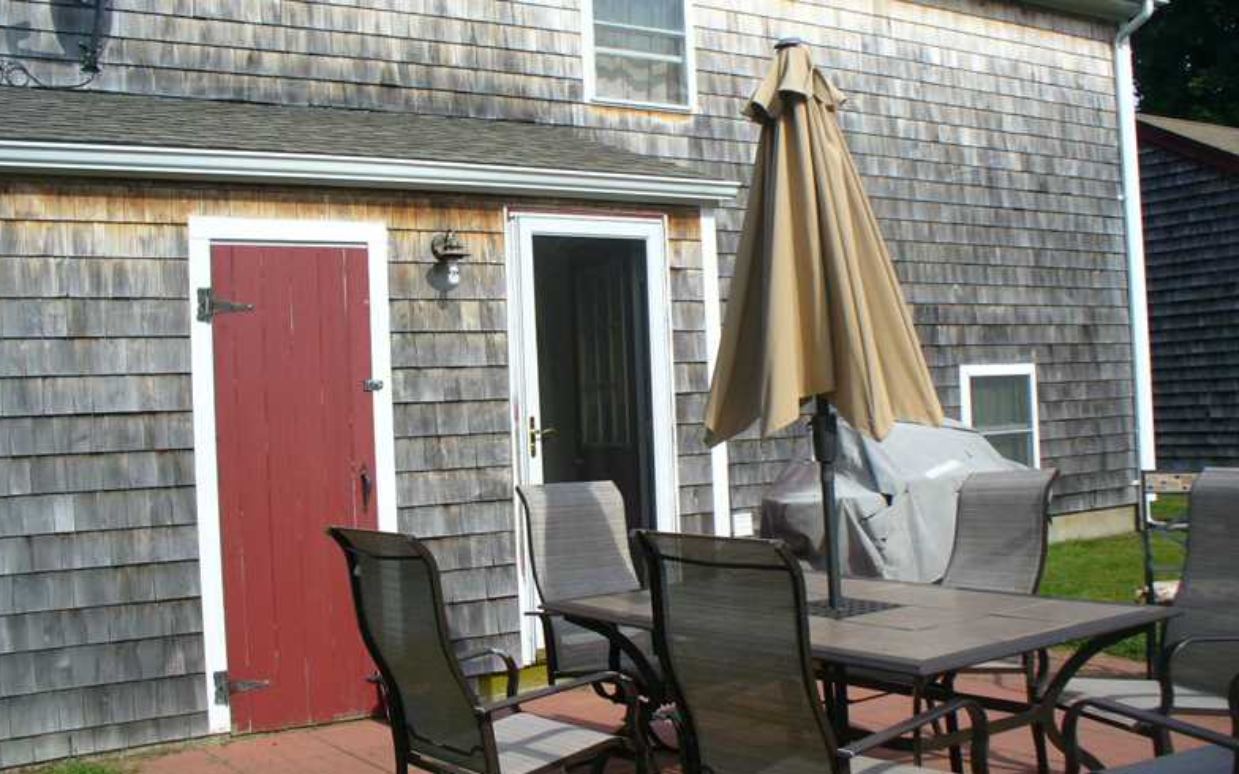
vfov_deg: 32.0
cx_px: 610
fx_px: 1351
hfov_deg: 49.3
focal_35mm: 40
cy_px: 373
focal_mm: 6.1
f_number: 5.6
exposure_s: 1/200
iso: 80
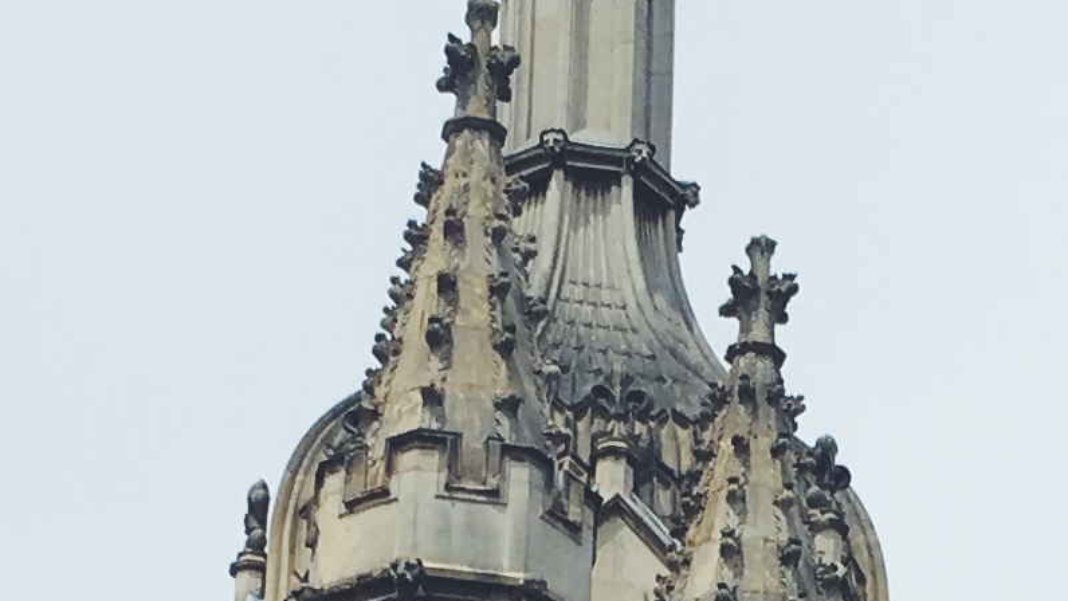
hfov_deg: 13.4
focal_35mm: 160
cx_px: 739
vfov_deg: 7.2
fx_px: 4532
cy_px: 1329
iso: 25
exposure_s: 1/2262
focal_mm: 4.15
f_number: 2.2
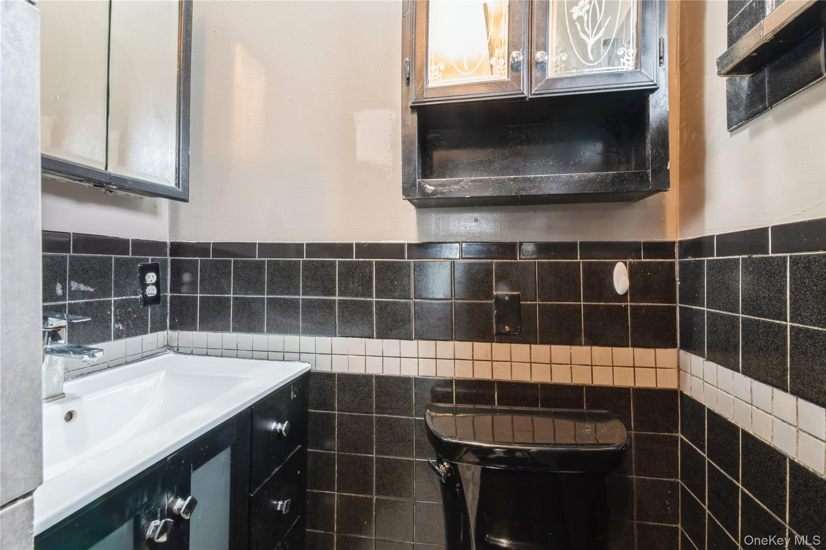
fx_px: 344
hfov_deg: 100.4
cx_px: 413
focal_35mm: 15
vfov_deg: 77.3
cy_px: 275
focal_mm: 15
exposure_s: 2.5
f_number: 14
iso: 640
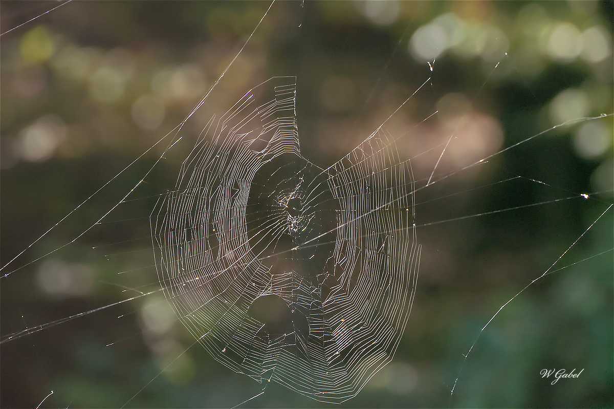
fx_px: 12786
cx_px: 307
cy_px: 204
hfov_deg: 2.8
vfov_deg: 1.8
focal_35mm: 750
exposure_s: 1/1600
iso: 100
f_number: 7.1
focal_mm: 500
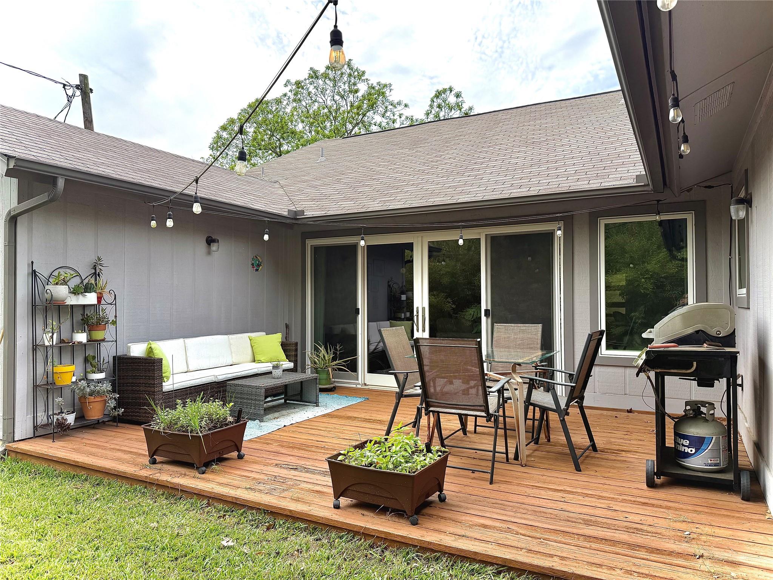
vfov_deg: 56.8
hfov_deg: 71.6
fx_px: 536
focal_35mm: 24
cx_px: 386
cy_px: 290
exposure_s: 1/1653
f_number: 1.78
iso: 100
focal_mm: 6.76
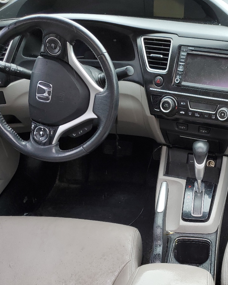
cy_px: 183
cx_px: 186
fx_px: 371
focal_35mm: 44
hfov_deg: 33.1
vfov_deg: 41.6
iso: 50
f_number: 1.5
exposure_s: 1/120
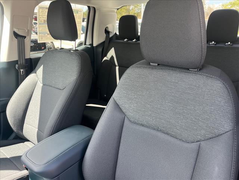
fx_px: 180
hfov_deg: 67.3
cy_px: 90
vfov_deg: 53.1
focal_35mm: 26
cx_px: 120
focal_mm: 5.1
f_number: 1.6
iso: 80
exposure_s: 1/121
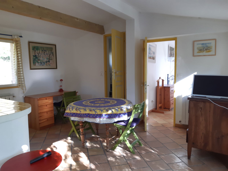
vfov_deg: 53.1
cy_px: 86
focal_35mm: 26
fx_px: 171
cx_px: 114
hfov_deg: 67.3
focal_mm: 3.92
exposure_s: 1/50
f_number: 1.7
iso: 80
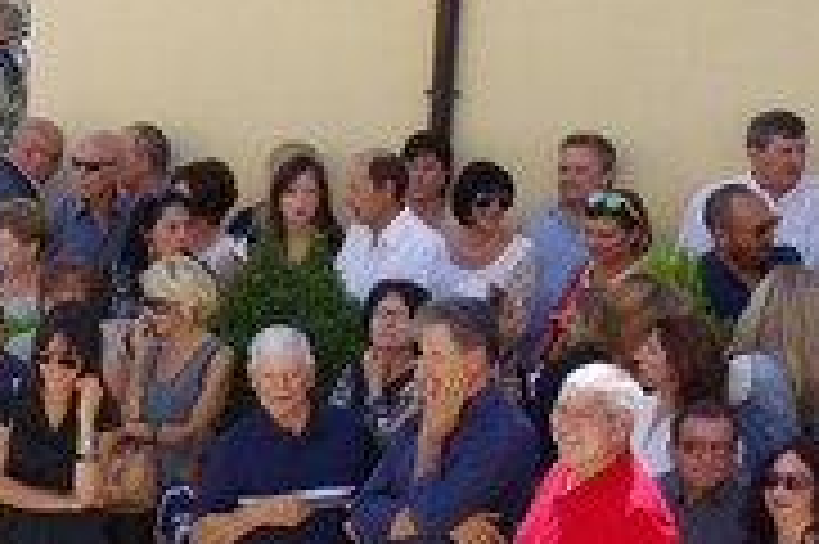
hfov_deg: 13.2
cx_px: -184
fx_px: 3432
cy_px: 582
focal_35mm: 151
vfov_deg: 9.0
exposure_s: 1/320
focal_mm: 37
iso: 640
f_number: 8
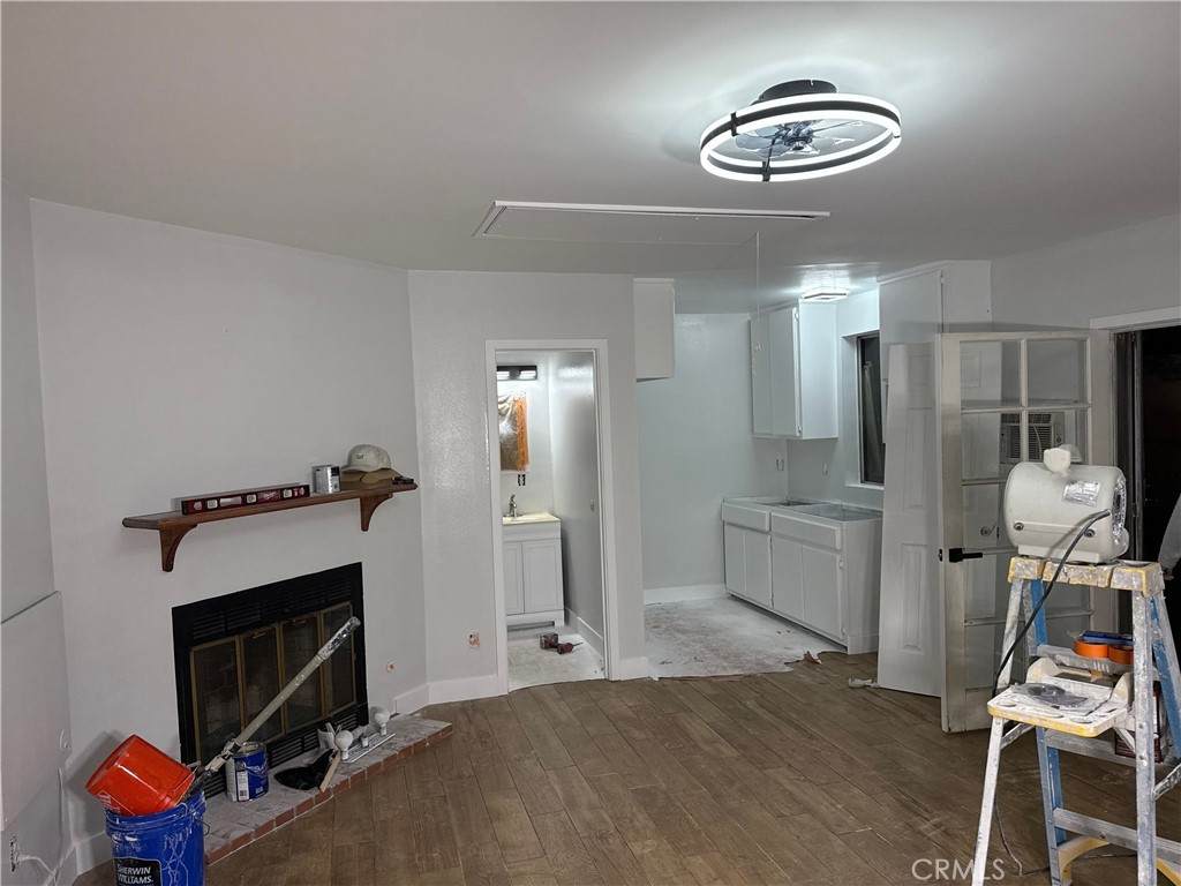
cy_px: 443
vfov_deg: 56.8
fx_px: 819
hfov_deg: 71.6
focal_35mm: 24
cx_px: 590
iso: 160
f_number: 1.78
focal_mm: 6.76
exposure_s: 1/230
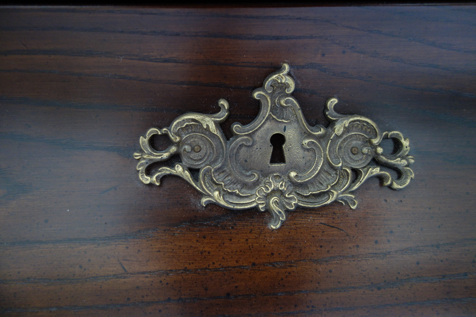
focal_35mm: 28
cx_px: 238
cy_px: 158
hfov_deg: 65.5
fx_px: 370
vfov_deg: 46.4
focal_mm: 10.4
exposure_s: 1/30
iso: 400
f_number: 1.8
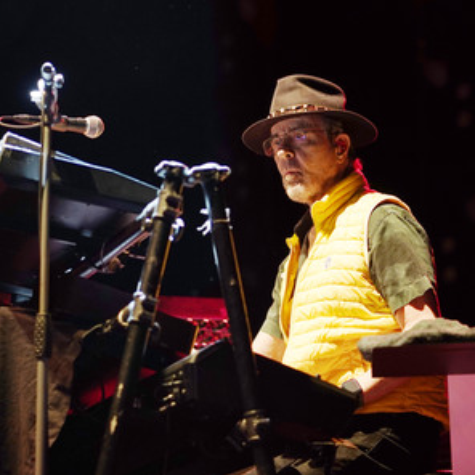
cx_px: 233
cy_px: 239
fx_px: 1708
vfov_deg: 15.8
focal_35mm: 110
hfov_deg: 15.8
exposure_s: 1/200
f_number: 2.2
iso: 1250
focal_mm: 85
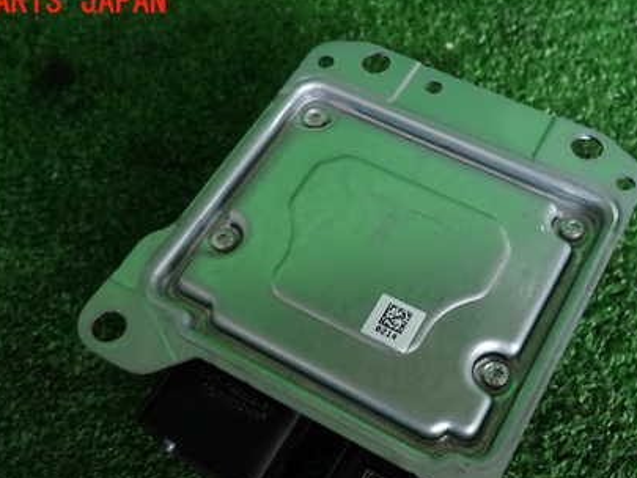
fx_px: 681
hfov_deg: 50.0
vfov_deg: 38.0
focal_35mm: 37
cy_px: 336
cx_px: 352
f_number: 2
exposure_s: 1/60
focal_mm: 4.5
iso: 125
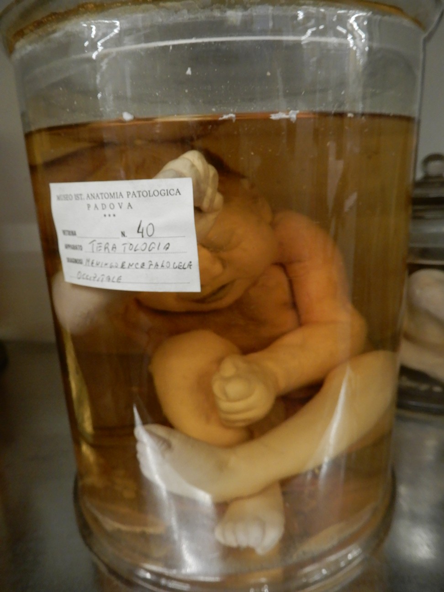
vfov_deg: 71.6
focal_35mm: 24
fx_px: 410
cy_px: 296
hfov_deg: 56.8
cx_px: 222
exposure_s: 1/25
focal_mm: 4.3
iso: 400
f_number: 3.4
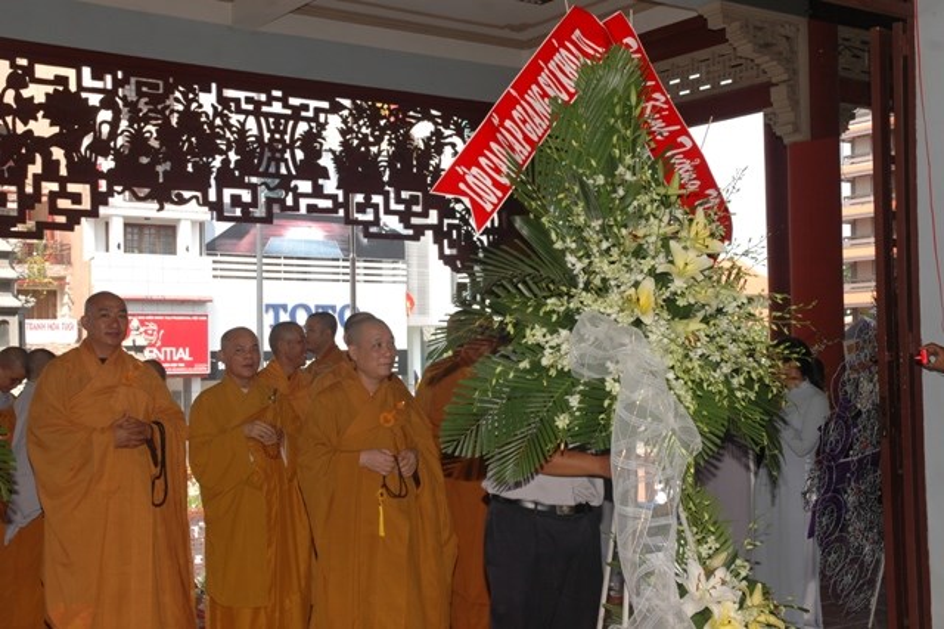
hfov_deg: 38.9
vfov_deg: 26.5
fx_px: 1337
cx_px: 472
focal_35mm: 51
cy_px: 314
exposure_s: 1/200
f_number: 7.1
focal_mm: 34
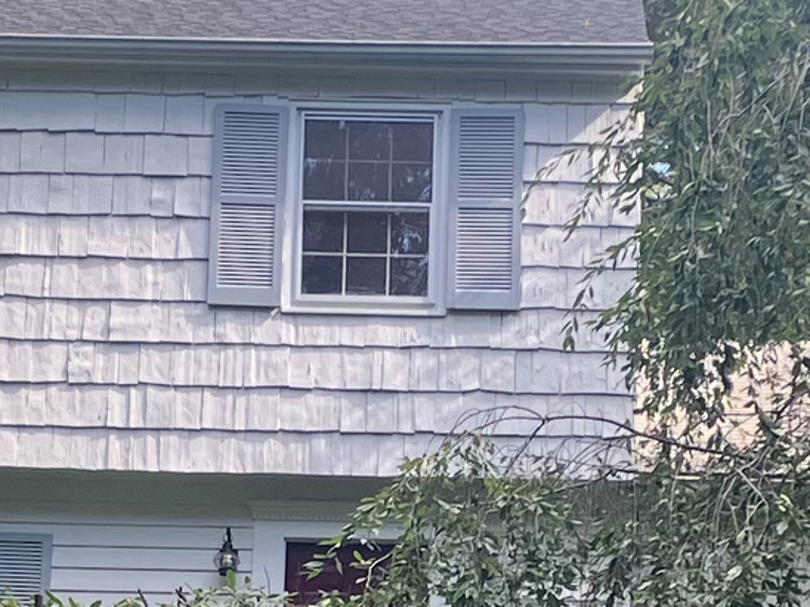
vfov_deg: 9.4
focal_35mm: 157
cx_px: 560
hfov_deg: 12.6
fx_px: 3674
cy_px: 644
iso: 25
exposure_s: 1/187
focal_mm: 3.99
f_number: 1.8
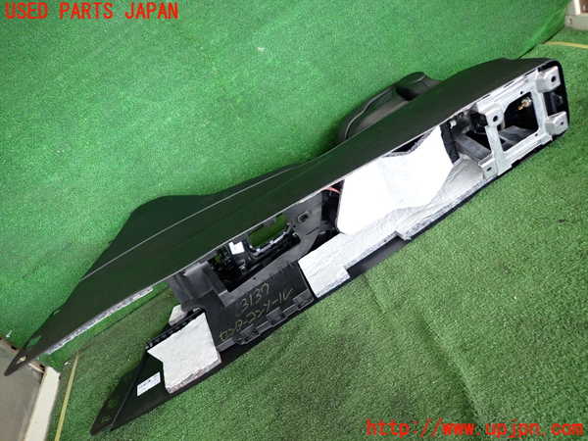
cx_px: 294
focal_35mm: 25
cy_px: 220
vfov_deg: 54.9
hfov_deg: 69.4
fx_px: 425
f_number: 2
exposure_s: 1/125
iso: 320
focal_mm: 4.5
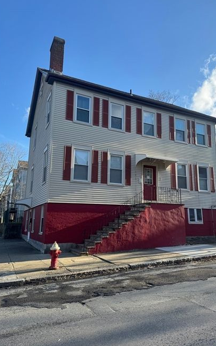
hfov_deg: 47.4
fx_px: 245
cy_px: 172
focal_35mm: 26
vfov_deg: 70.4
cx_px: 125
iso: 80
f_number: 1.78
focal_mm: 6.76
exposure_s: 1/1637
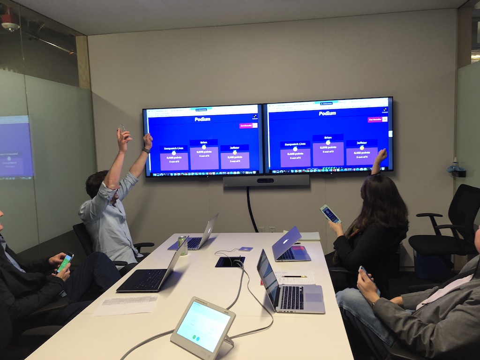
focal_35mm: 28
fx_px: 388
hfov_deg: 63.4
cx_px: 240
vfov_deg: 49.7
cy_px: 180
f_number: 1.8
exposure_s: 1/17
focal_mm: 4
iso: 40
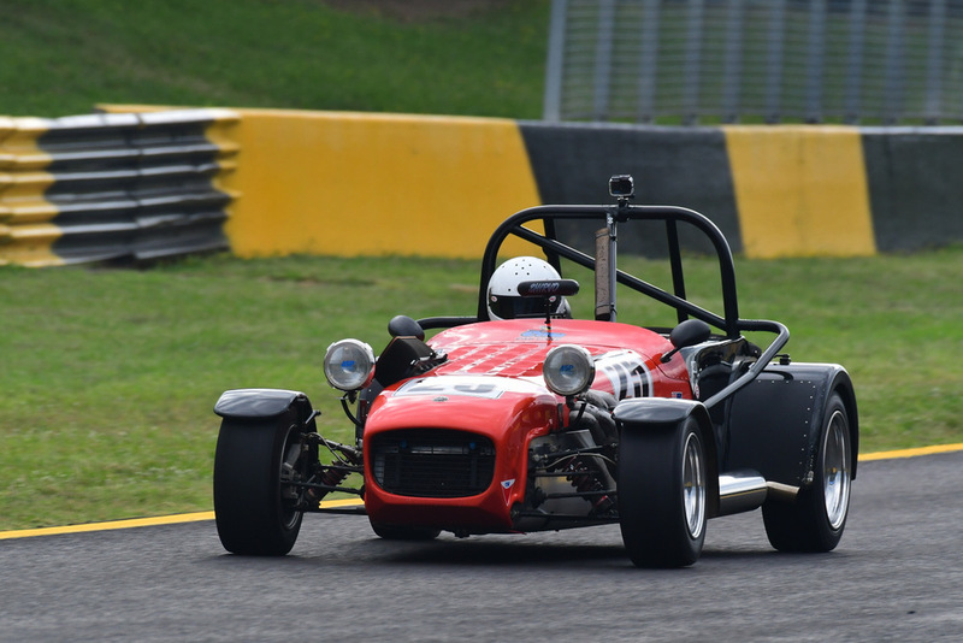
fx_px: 20069
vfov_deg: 1.8
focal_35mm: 750
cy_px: 322
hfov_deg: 2.7
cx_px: 482
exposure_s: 1/640
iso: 800
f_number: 10
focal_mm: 500
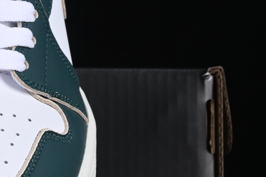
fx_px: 2201
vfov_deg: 4.6
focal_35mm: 298
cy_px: 72
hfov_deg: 6.8
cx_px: -154
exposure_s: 1/80
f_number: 8
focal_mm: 50
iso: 160
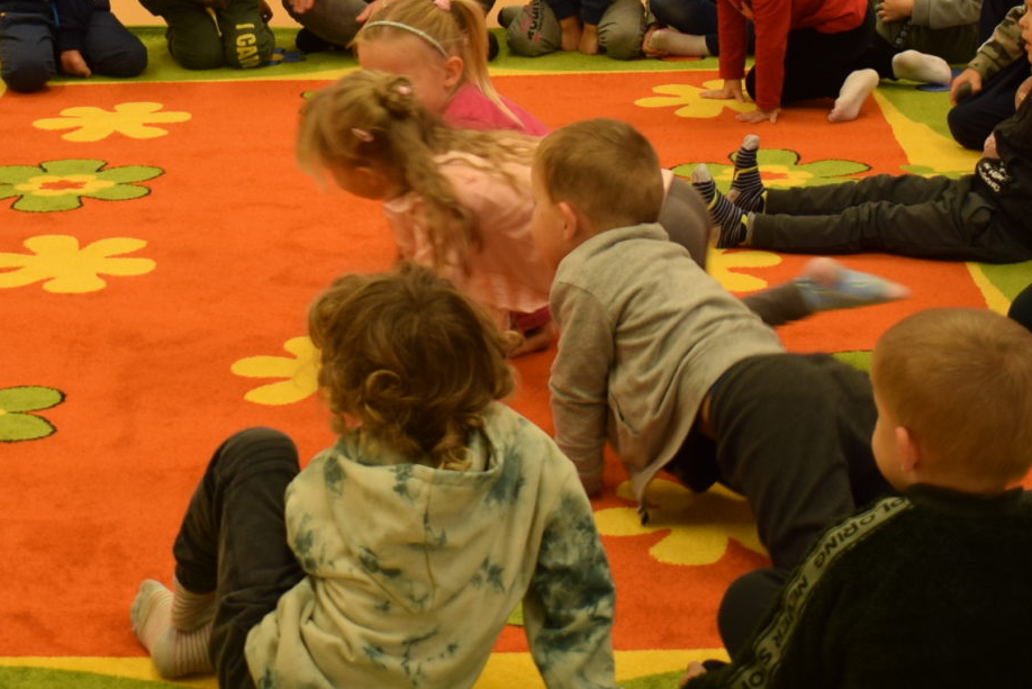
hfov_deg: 22.0
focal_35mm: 92
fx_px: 2638
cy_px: -24
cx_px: 283
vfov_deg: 14.6
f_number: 4.5
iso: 400
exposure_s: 1/80
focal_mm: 22
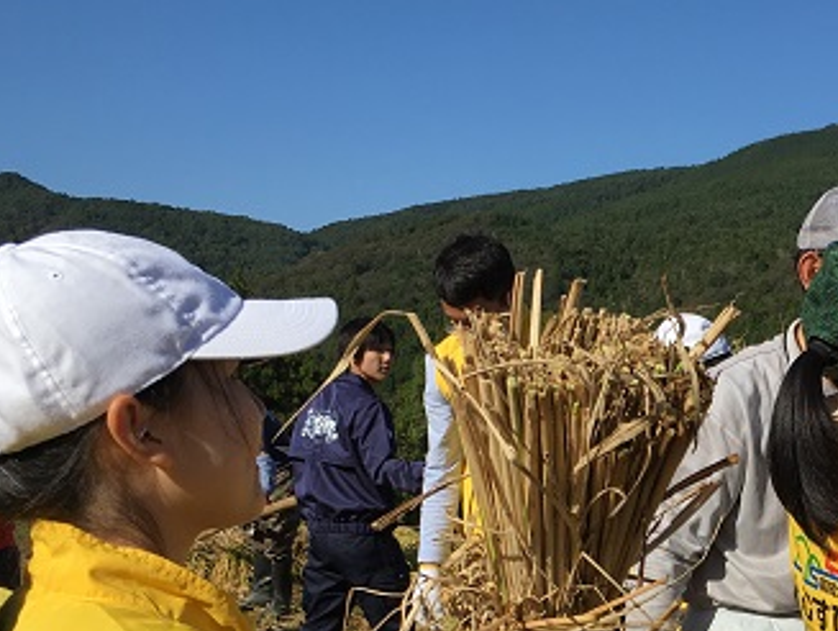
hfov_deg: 29.9
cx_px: 753
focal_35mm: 62
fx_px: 1503
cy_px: 566
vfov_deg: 23.1
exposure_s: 1/2262
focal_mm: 4.15
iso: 25
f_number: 2.2
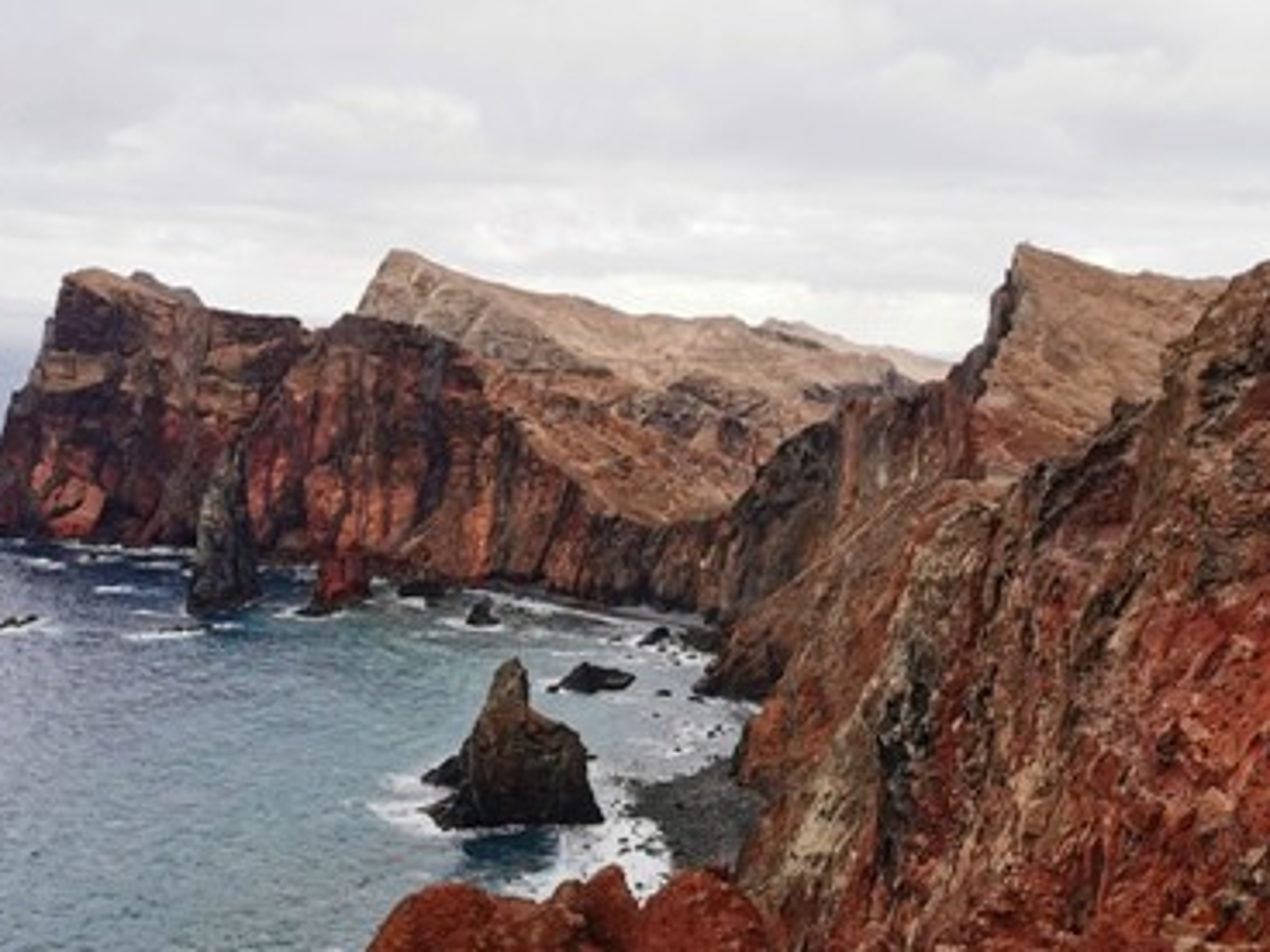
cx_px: 611
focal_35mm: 47
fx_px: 1724
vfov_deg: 30.3
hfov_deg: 40.4
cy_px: 735
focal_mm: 5.56
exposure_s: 1/1548
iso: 50
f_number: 1.6
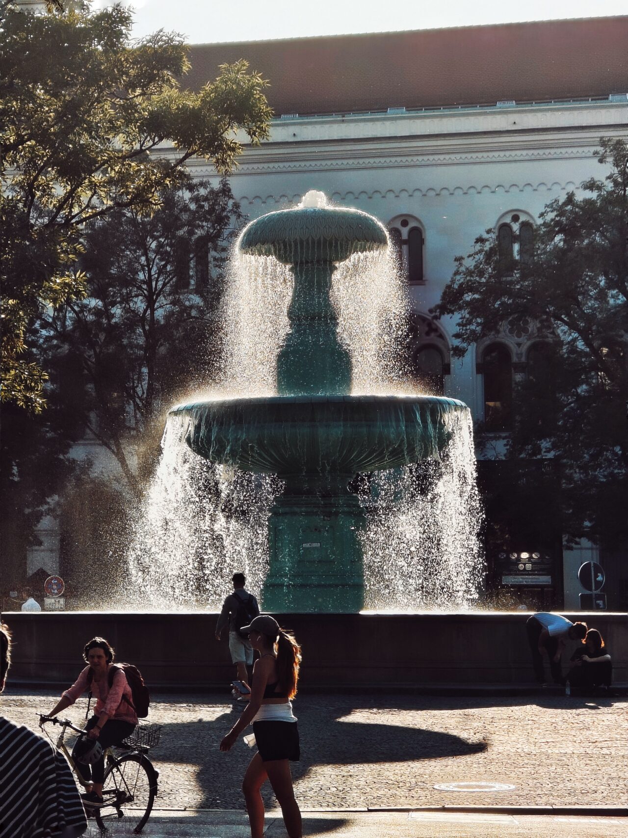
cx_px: 314
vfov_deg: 14.1
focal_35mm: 140
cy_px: 419
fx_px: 3387
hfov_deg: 10.6
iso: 71
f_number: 2.55
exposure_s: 1/2519
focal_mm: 13.3
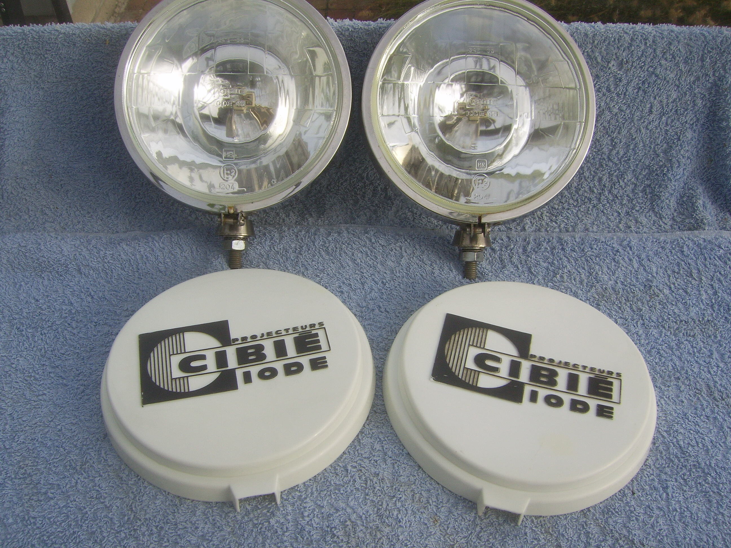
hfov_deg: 49.0
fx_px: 802
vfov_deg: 37.7
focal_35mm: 38
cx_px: 366
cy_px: 274
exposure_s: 1/200
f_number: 6.4
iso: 50
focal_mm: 7.8
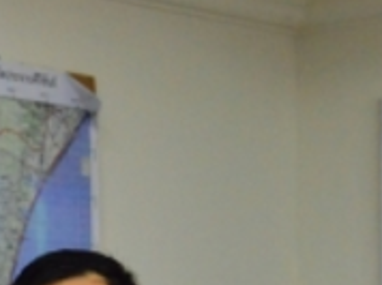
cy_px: 424
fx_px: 1862
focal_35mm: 169
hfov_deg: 10.8
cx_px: -367
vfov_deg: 8.6
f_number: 4
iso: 6400
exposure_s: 1/100
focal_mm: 40
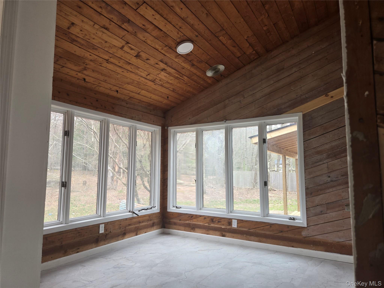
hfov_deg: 73.9
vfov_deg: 58.9
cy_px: 144
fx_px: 255
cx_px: 192
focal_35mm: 23
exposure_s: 1/180
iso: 64
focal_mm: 5.4
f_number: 1.8
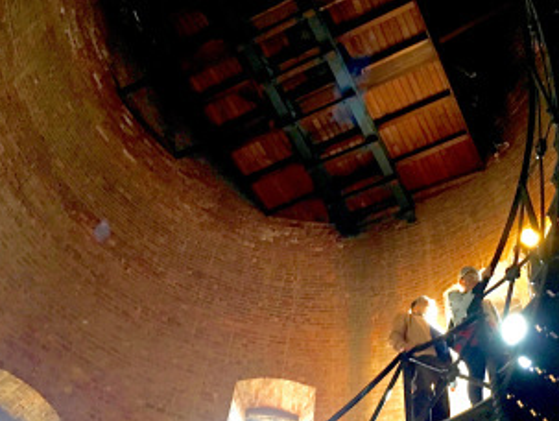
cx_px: 314
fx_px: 695
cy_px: 281
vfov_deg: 33.4
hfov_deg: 43.7
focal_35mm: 43
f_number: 2.2
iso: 200
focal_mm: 4.15
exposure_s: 1/15
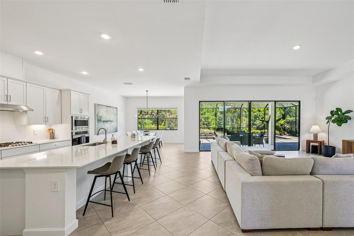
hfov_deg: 104.3
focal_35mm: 14
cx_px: 177
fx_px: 138
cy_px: 118
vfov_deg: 81.2
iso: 400
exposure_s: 1/60
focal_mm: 14
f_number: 8
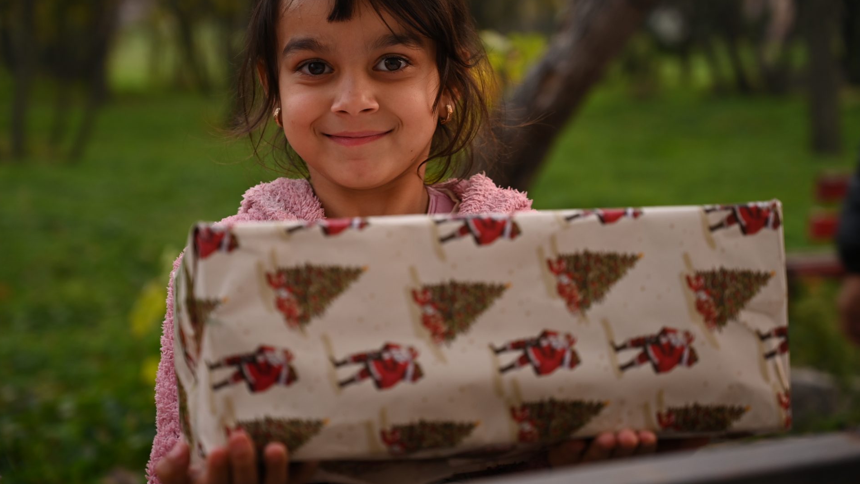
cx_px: 429
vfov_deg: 16.3
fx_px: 1687
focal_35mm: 74
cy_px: 199
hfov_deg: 28.6
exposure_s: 1/50
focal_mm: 70
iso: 320
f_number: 4
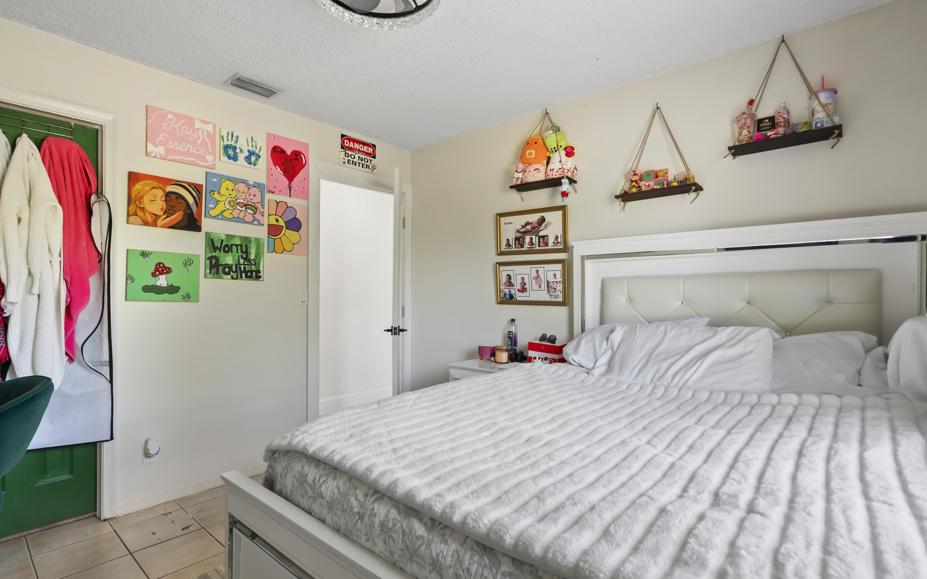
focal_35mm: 17
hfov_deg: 94.4
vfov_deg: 67.9
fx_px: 429
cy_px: 309
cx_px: 459
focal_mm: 16
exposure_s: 1/4
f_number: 8
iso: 1600
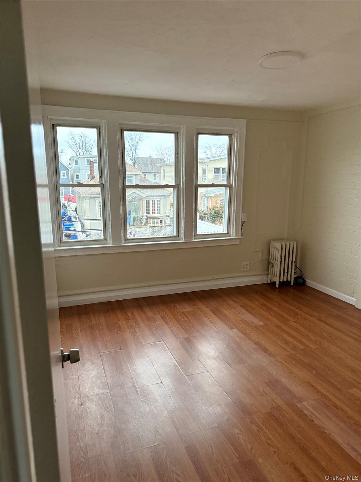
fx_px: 334
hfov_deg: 56.8
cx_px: 180
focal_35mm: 24
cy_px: 241
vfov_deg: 71.6
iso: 500
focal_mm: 6.76
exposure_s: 1/60
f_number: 1.78
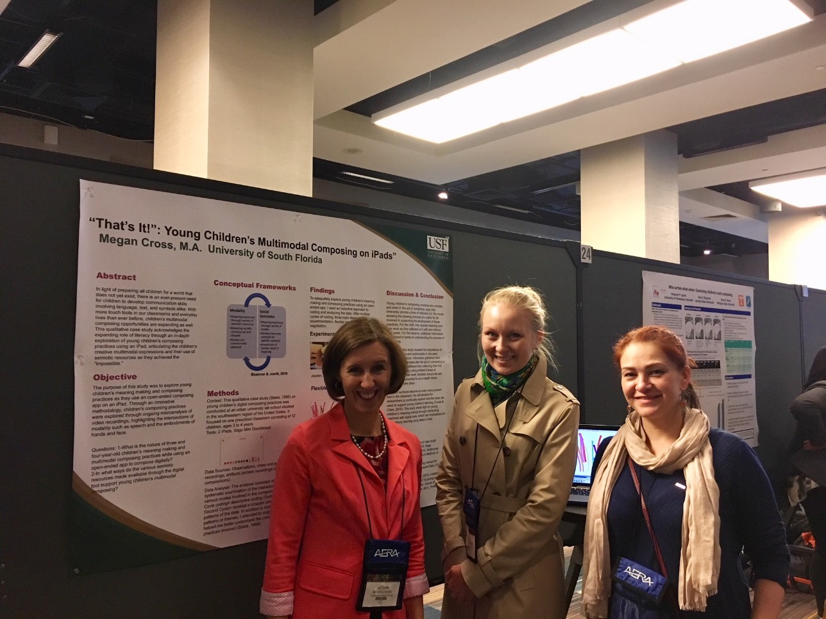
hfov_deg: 61.7
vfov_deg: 48.2
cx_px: 413
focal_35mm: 29
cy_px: 310
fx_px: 692
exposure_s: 1/30
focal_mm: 4.15
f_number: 2.2
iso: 200
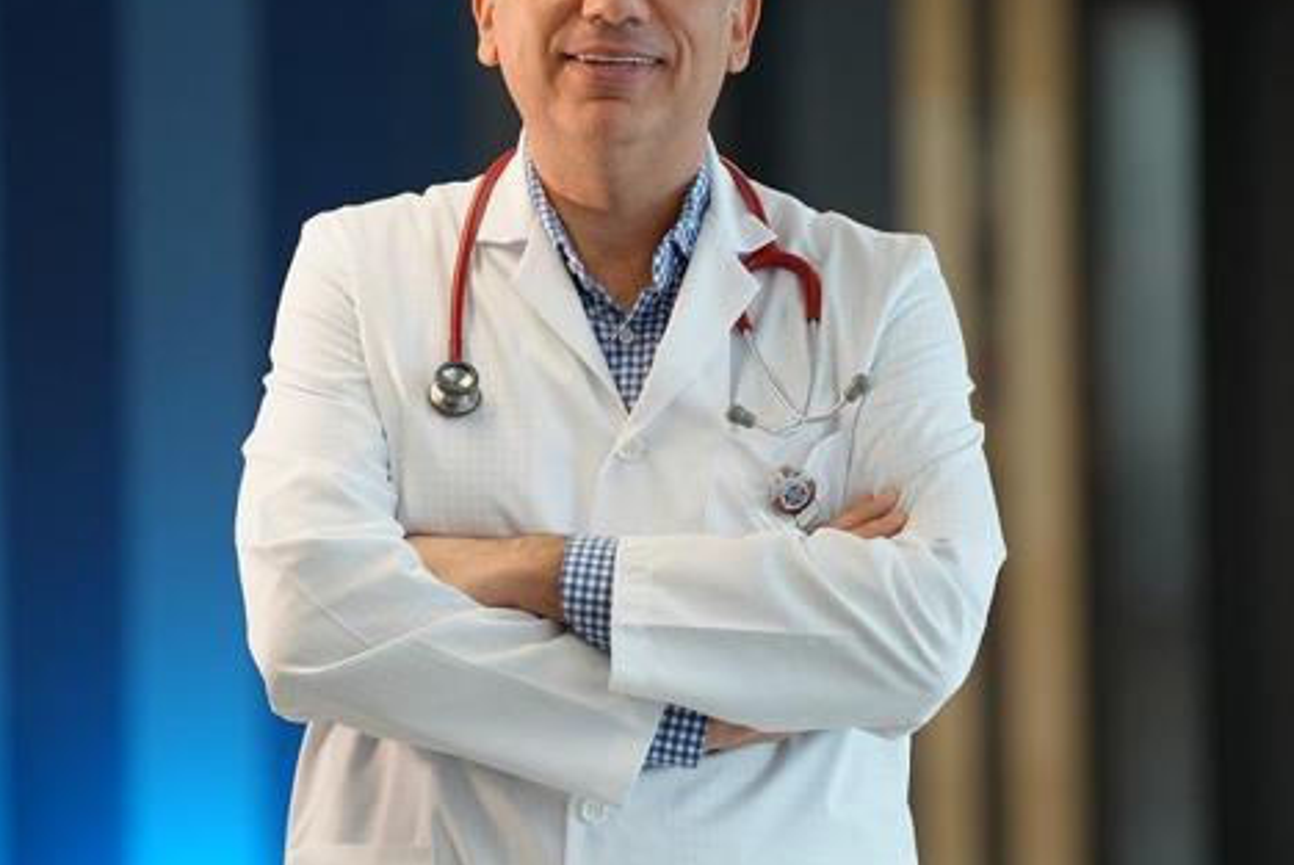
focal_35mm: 223
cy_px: 310
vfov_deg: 6.2
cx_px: 661
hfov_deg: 9.2
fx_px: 8023
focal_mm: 170
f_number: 2.8
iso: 500
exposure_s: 1/125
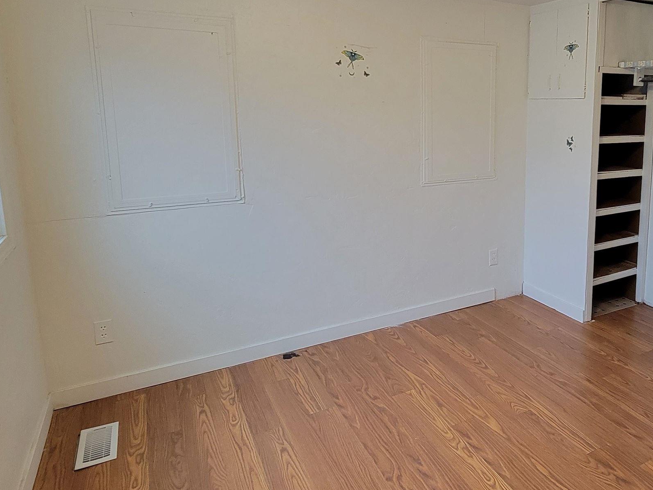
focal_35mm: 25
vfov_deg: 54.3
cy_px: 187
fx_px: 472
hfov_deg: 66.3
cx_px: 465
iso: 250
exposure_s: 1/60
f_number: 2.2
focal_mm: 2.2
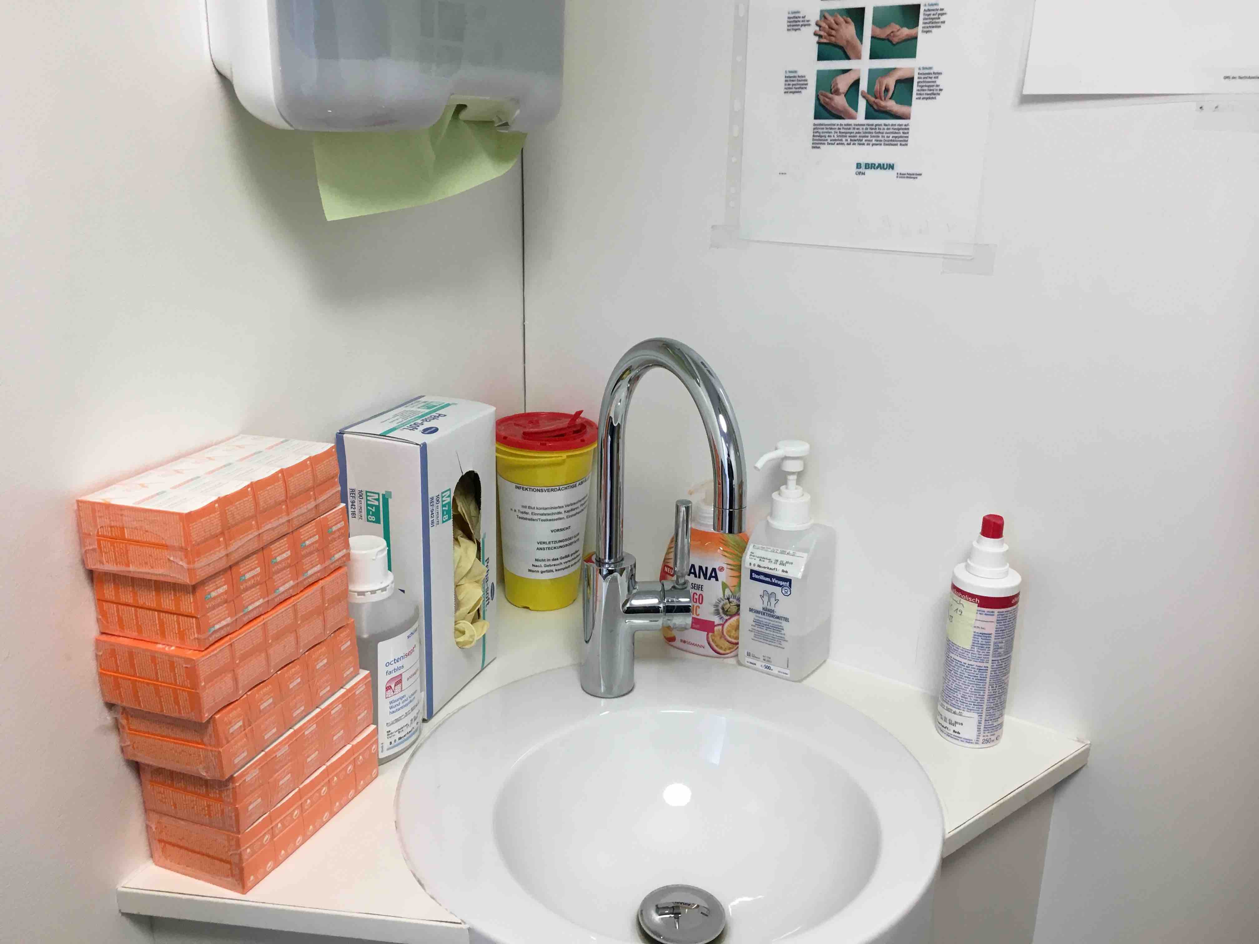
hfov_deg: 61.7
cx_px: 630
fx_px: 1055
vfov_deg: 48.2
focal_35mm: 29
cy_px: 472
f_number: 2.2
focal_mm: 4.15
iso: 50
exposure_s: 1/33
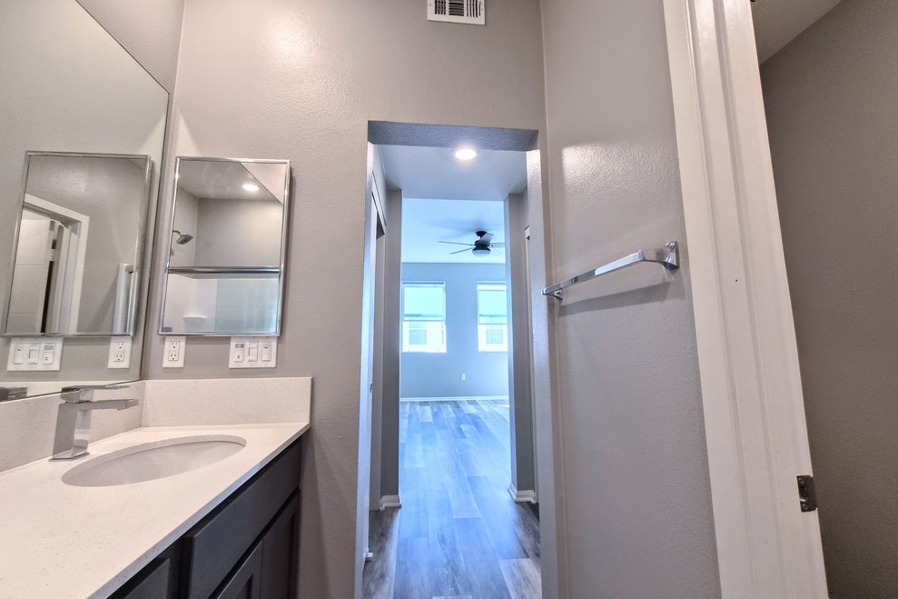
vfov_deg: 81.2
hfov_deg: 104.3
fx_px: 349
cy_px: 288
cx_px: 448
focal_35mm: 14
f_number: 2.2
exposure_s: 1/60
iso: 64
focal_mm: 1.7
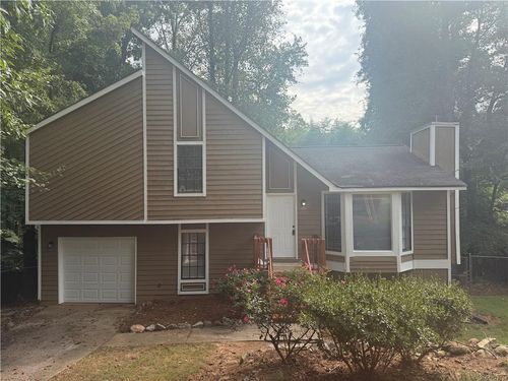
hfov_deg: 71.6
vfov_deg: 56.8
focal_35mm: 24
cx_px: 254
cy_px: 190
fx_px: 352
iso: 100
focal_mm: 6.76
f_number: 1.78
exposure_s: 1/2110
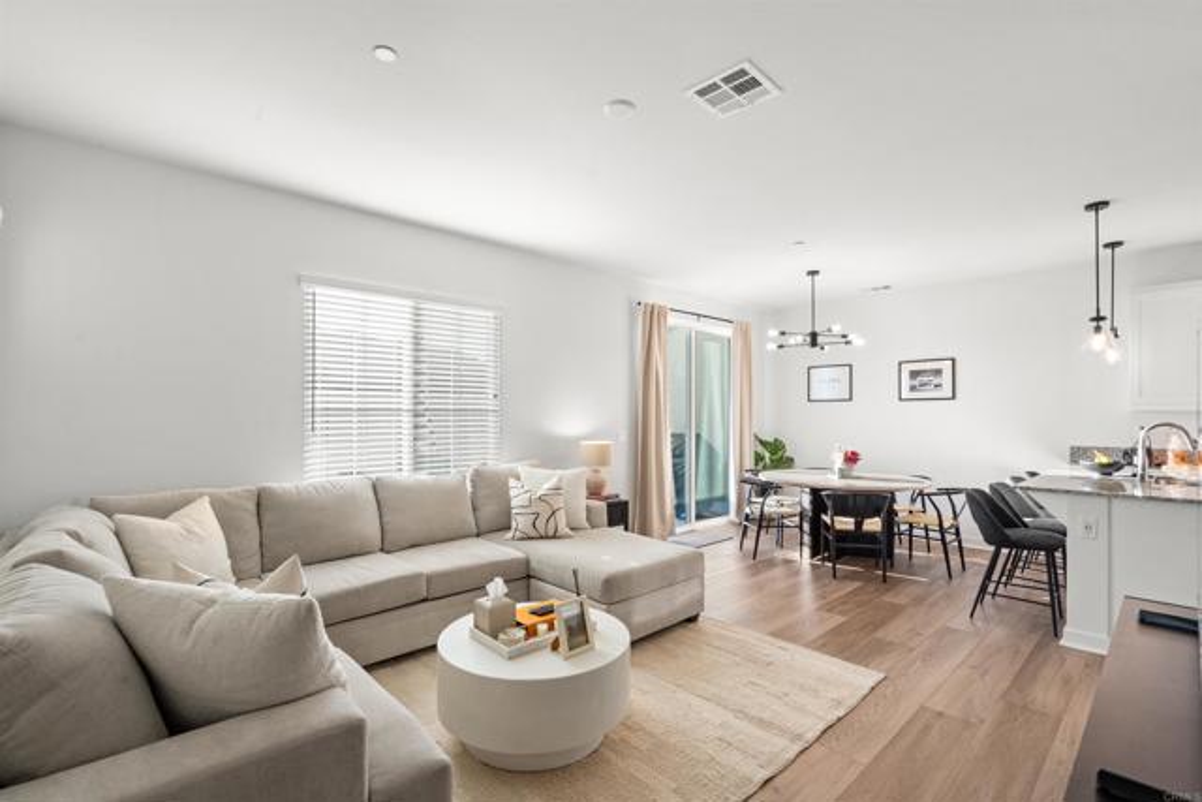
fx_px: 534
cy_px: 401
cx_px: 601
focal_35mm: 16
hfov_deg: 96.7
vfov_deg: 73.8
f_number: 11
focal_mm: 16
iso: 400
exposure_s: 1/15
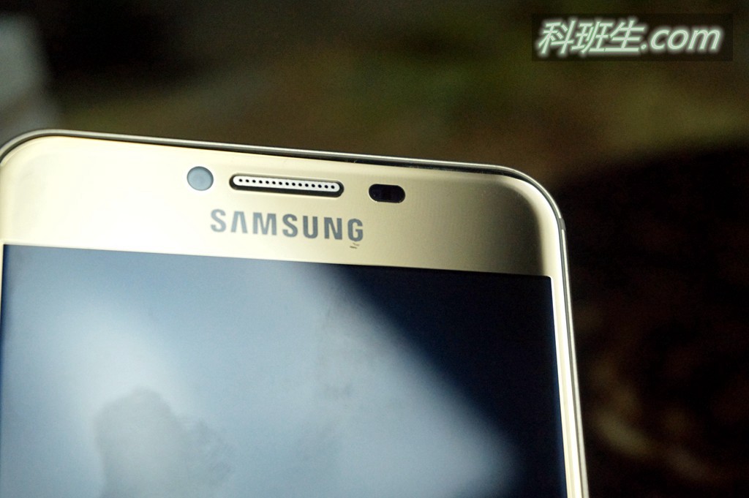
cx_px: 374
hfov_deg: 28.7
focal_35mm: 70
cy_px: 249
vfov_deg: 19.3
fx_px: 1466
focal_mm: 47
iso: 2500
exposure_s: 1/320
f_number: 5.6
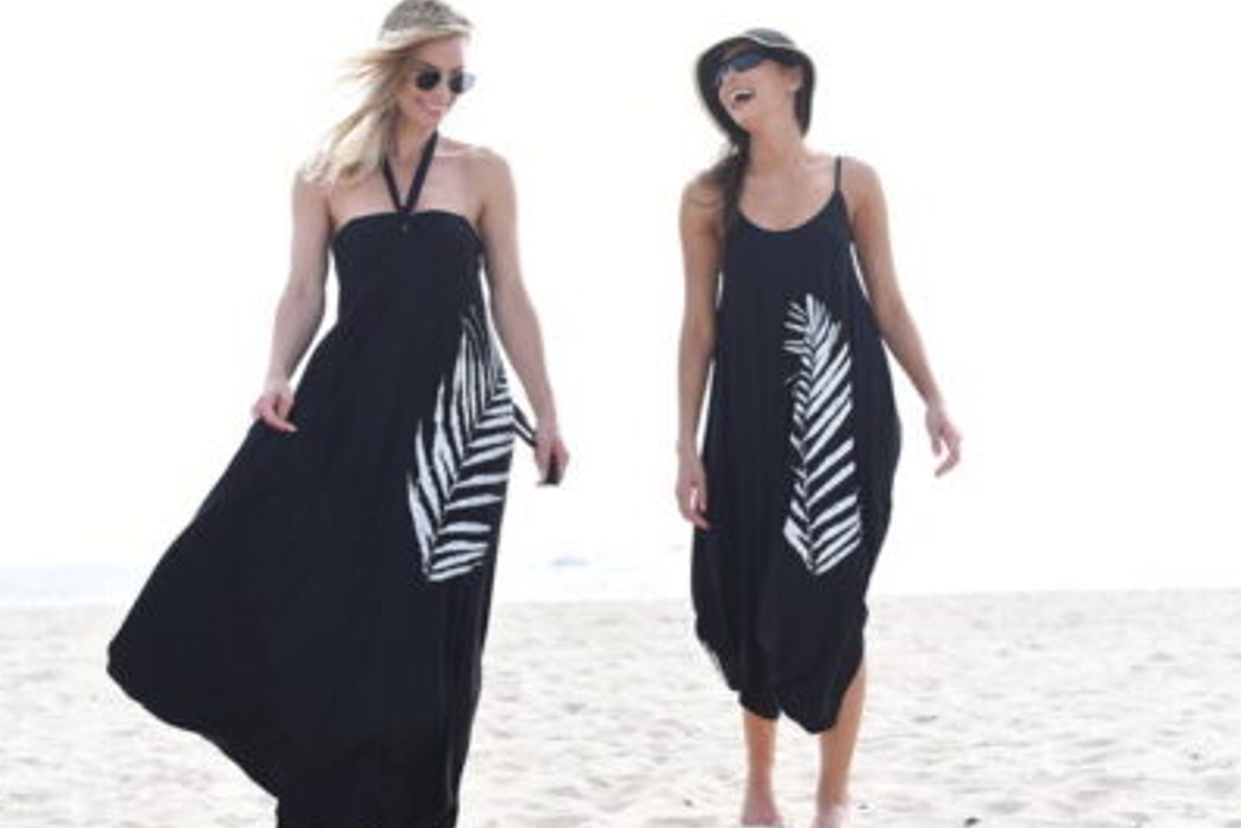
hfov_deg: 31.8
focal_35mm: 63
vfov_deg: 21.6
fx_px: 2172
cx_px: 713
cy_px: 462
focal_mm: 50
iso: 125
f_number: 3.5
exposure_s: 1/640
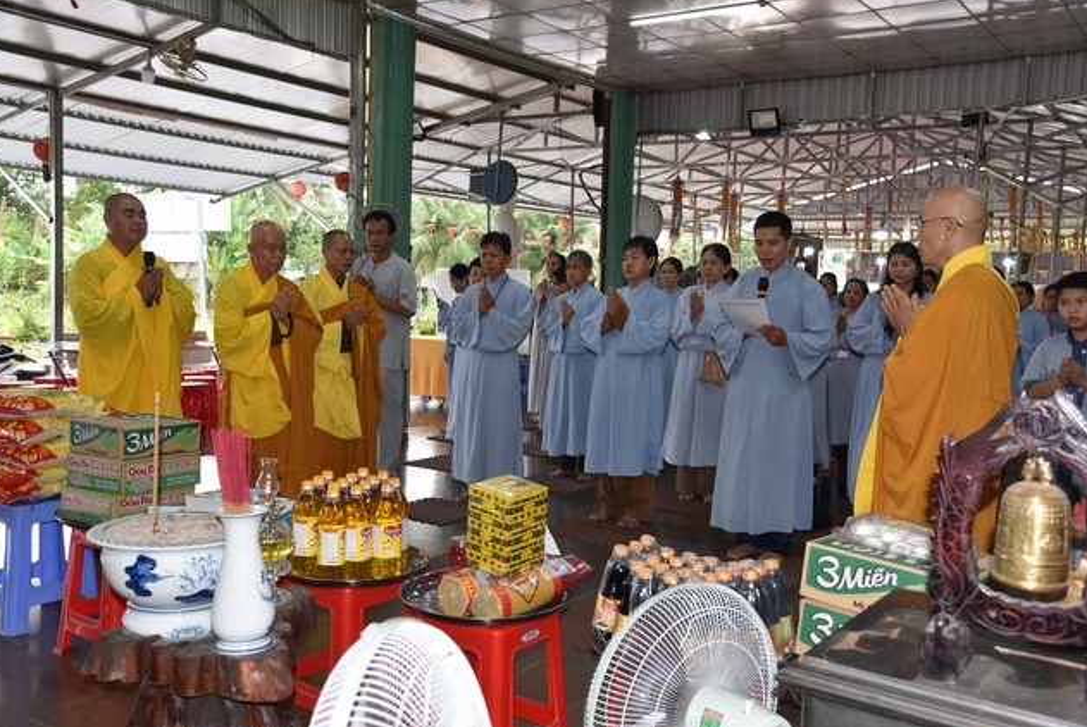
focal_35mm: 35
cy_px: 355
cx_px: 548
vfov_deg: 37.9
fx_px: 1058
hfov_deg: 54.4
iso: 800
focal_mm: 34
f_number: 5
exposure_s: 1/100
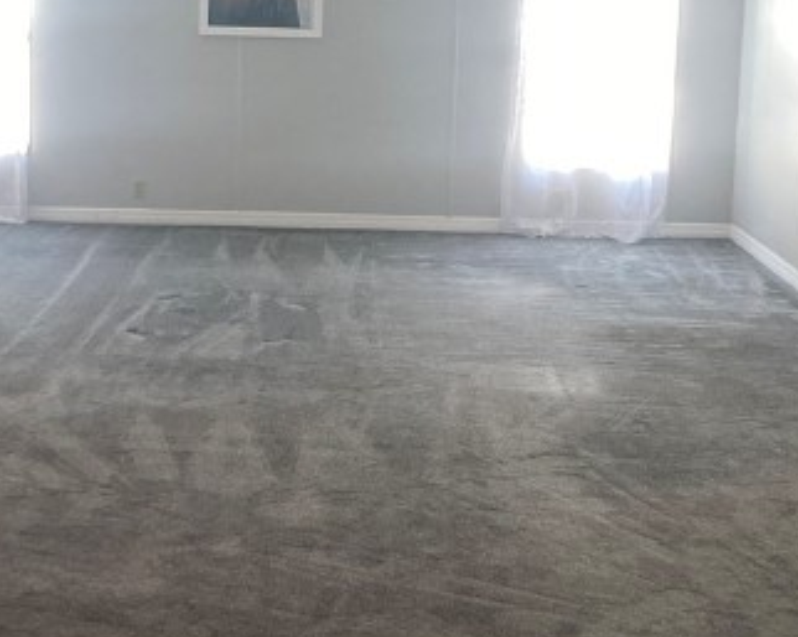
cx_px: 337
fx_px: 2053
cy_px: 116
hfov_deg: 22.0
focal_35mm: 87
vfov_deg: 17.5
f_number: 1.8
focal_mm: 3.99
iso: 80
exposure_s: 1/61
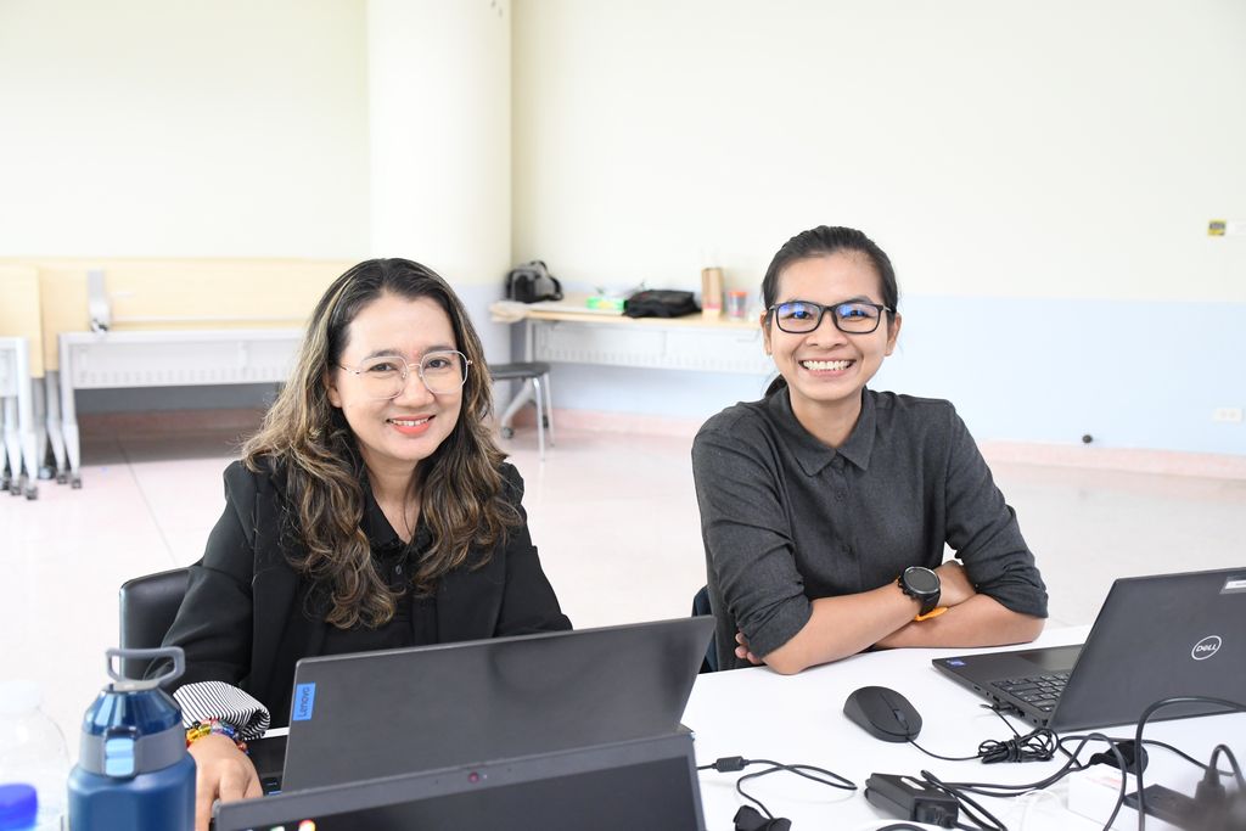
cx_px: 623
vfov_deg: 31.9
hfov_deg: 46.4
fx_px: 1454
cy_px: 416
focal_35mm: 42
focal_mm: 28
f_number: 4
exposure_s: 1/60
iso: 1800
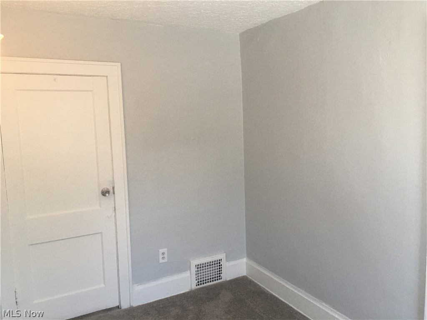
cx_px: 214
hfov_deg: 61.7
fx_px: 358
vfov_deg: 48.2
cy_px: 160
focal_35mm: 29
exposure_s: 1/30
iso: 32
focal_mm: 4.15
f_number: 2.2
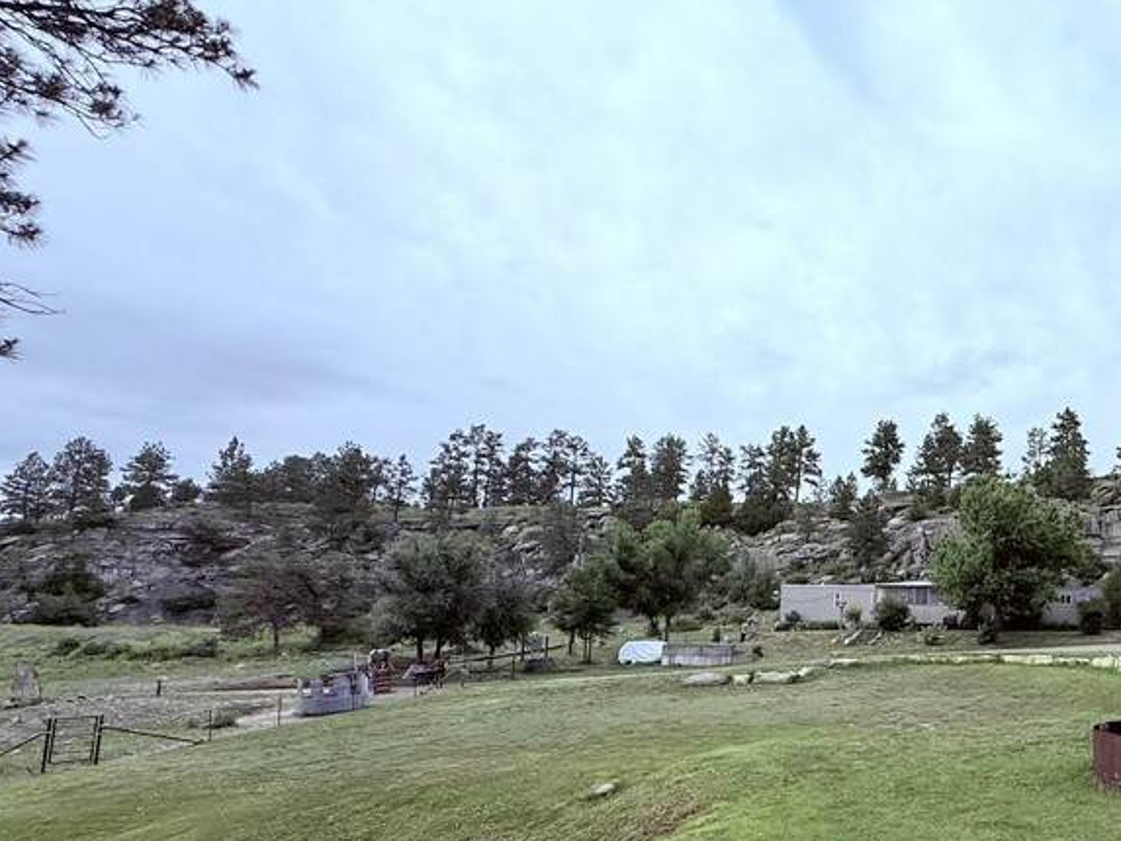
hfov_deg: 61.5
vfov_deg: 53.9
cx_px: 949
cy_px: 553
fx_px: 810
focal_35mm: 25
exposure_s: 1/1795
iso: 50
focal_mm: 2.22
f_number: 2.2
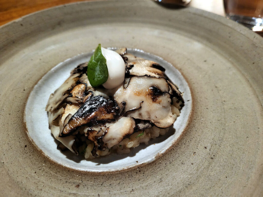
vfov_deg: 53.1
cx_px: 132
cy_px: 98
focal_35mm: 26
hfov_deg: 67.3
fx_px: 198
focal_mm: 5.4
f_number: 1.8
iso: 640
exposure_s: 1/25
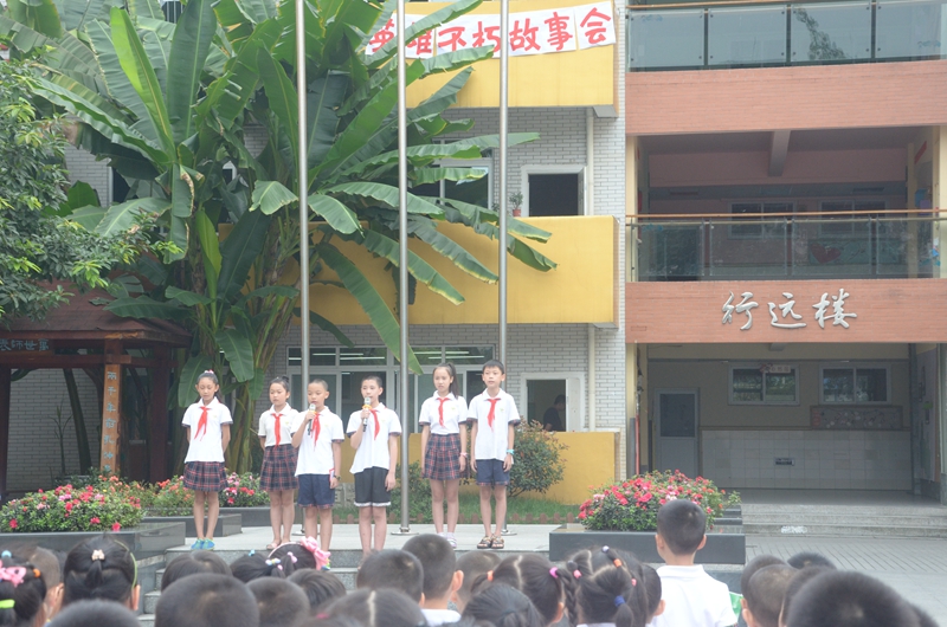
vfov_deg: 17.4
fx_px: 2048
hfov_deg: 26.0
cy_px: 314
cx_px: 474
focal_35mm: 78
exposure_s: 1/250
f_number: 8
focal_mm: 52
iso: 800
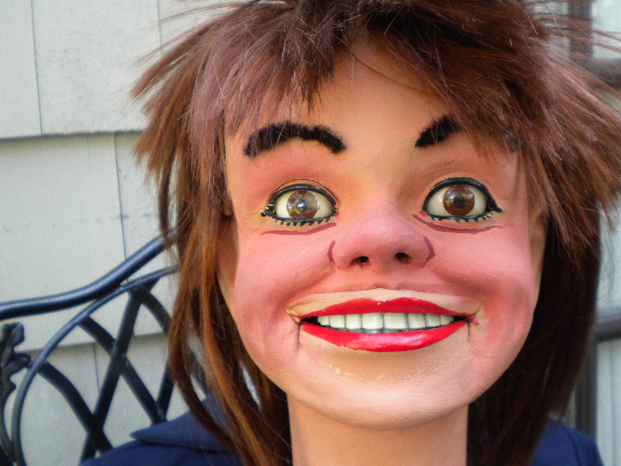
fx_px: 807
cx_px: 328
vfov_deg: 32.2
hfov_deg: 42.1
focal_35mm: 45
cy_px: 257
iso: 191
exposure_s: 1/57.2
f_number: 3.1
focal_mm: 6.3
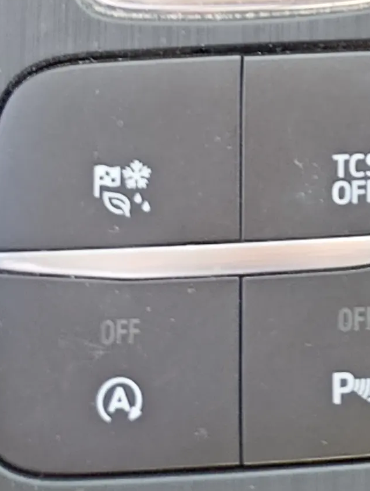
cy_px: -496
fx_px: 1577
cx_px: 712
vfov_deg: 14.6
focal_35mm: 111
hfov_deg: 12.1
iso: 930
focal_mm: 6.11
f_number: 1.65
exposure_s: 1/100
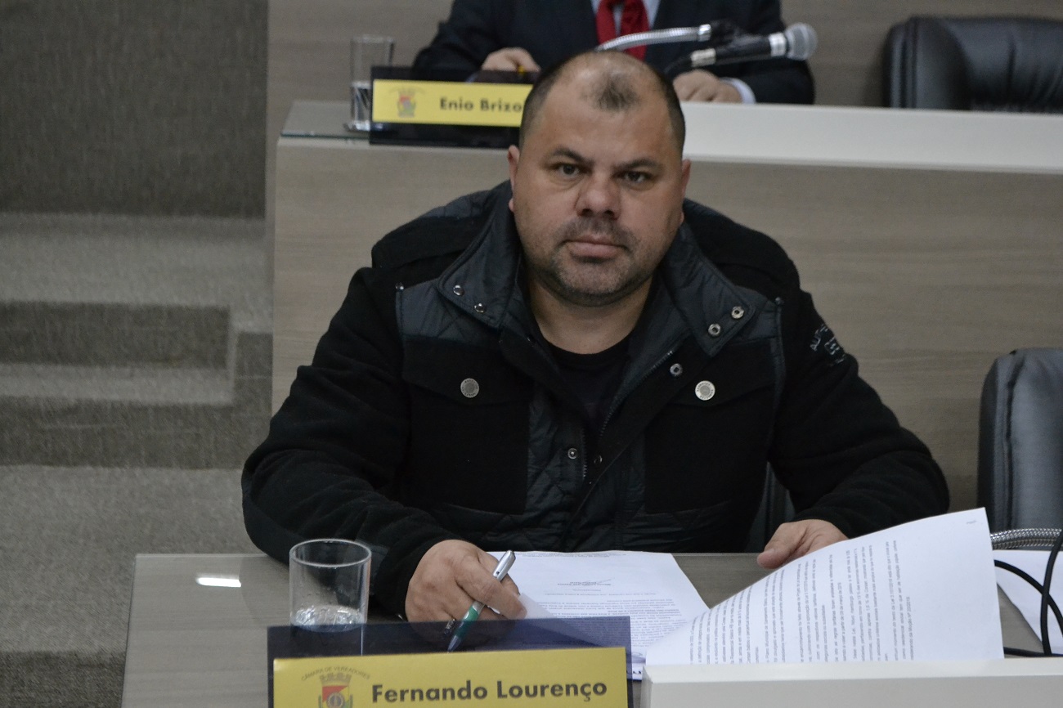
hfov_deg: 29.3
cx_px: 532
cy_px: 354
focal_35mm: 69
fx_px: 2037
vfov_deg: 19.7
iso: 3200
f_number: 5.3
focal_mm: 46
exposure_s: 1/100
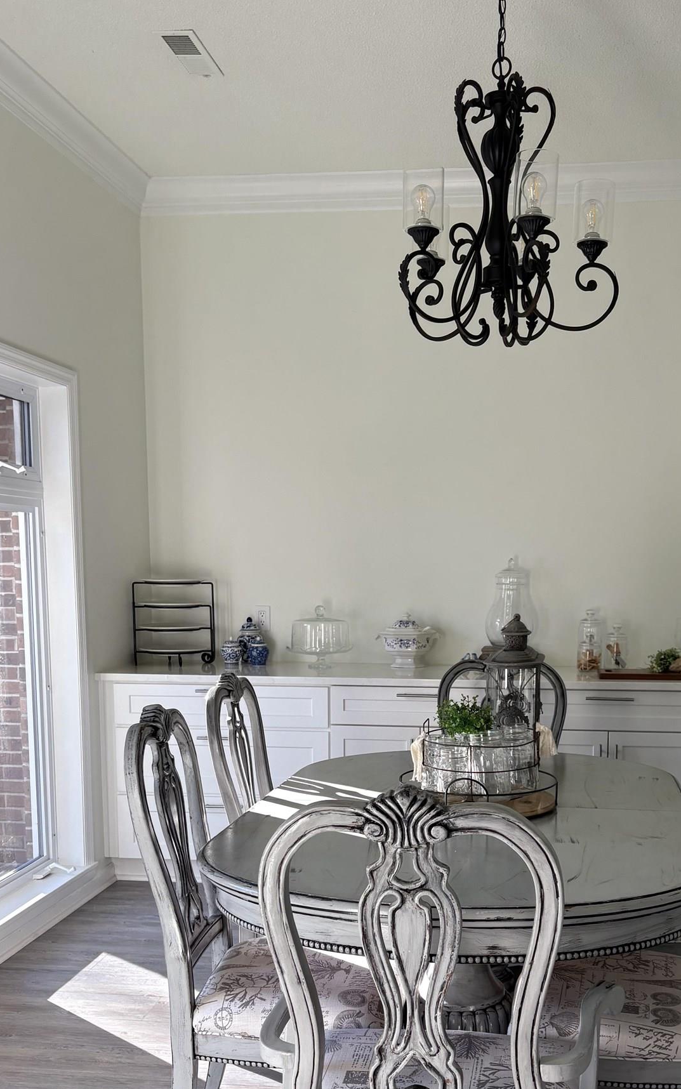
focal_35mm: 37
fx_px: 1098
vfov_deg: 51.9
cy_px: 710
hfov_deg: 34.2
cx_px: 443
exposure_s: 1/122
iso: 40
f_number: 1.6
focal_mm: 5.96
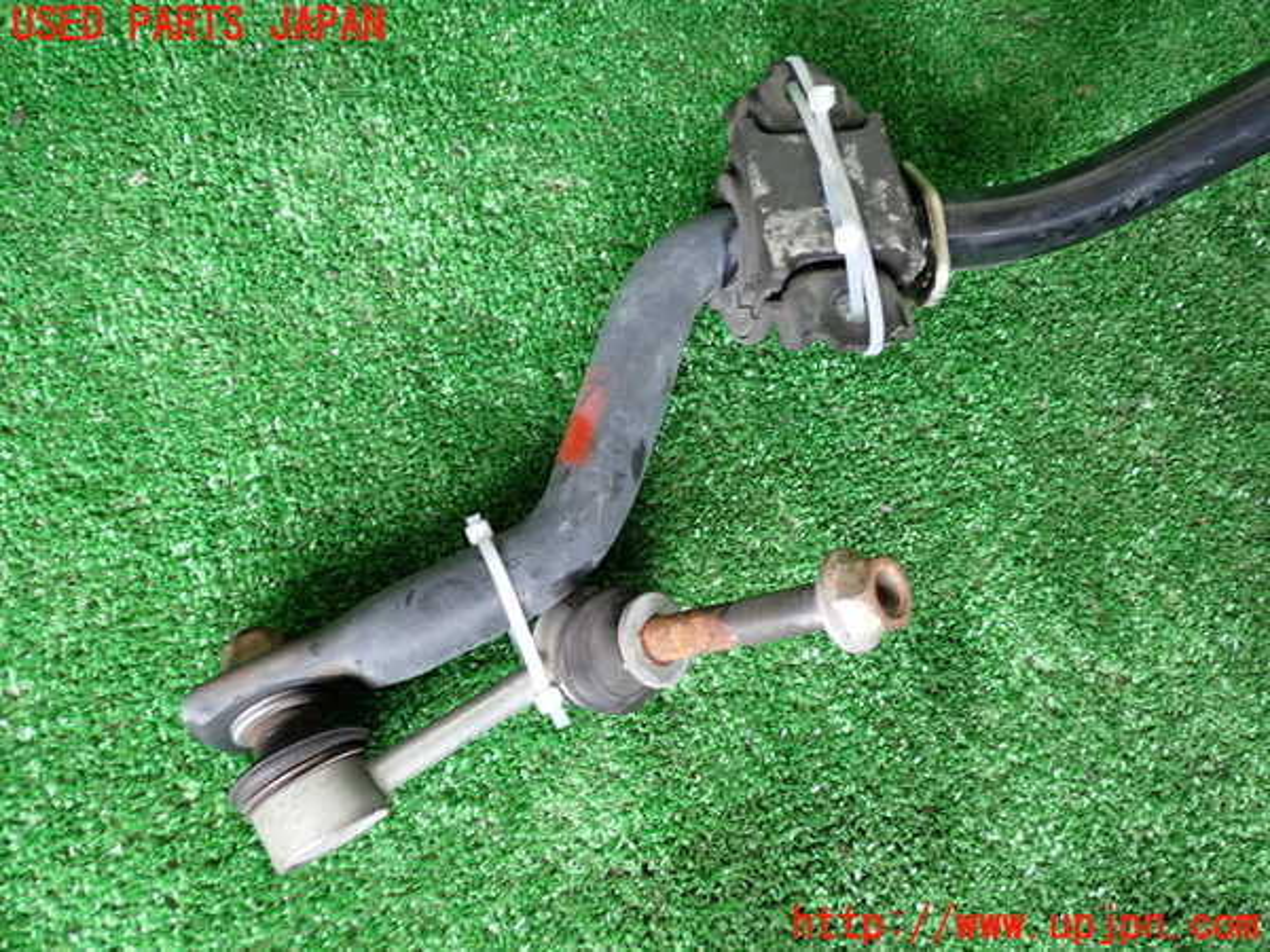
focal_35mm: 30
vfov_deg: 46.8
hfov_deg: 60.0
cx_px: 635
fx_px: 1101
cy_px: 476
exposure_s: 1/30
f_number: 2.3
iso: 320
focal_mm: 5.4
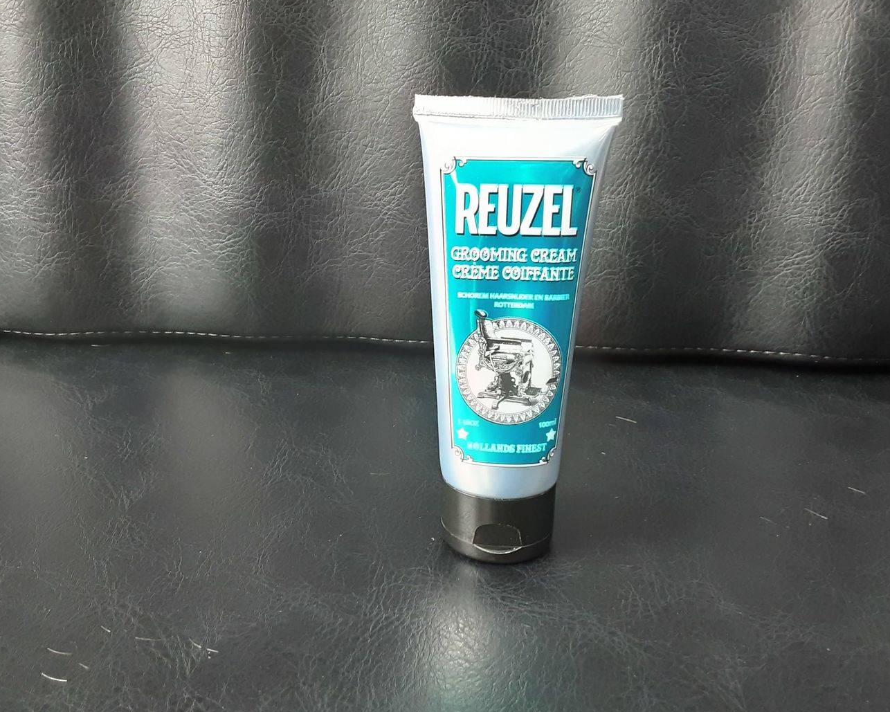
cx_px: 427
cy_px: 355
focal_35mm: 34
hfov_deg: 52.8
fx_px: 896
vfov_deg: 43.4
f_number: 1.9
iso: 160
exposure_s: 1/50
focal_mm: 2.9
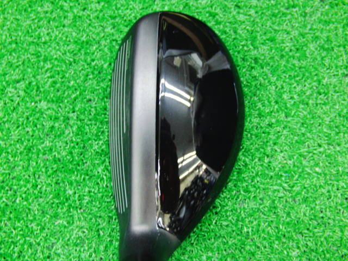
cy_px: 130
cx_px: 174
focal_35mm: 37
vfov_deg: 38.7
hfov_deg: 50.1
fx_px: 372
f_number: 3.6
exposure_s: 1/15
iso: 400
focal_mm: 6.42
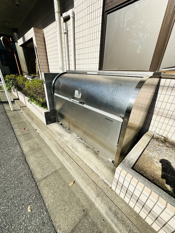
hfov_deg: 85.7
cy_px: 116
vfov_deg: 102.1
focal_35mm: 14
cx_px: 88
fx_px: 94
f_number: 2.2
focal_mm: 2.22
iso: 50
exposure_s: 1/2092
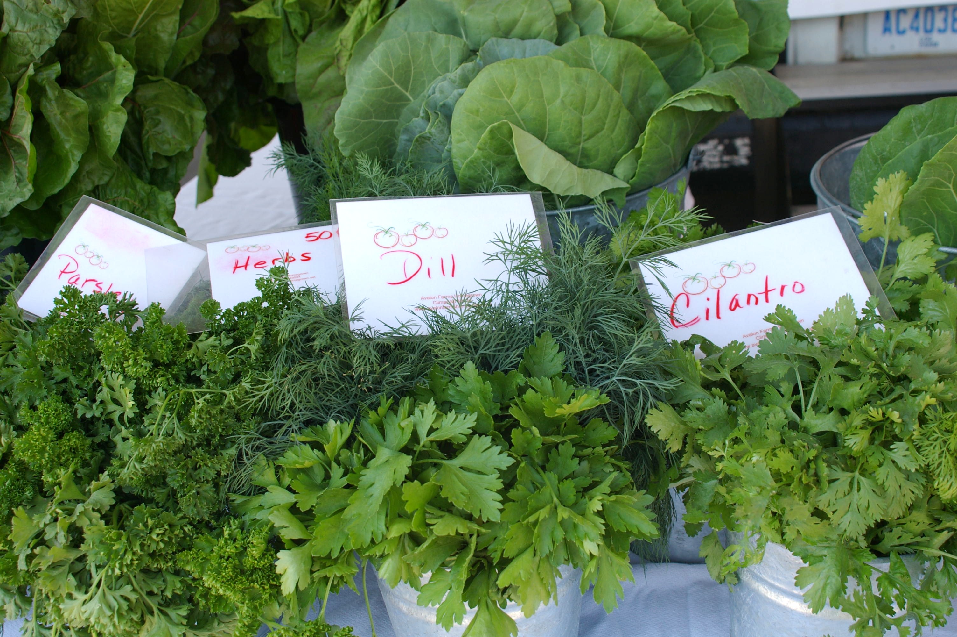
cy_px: 318
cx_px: 478
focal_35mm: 42
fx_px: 1115
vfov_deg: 31.8
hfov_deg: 46.4
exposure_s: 1/90
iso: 200
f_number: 6.7
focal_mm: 28
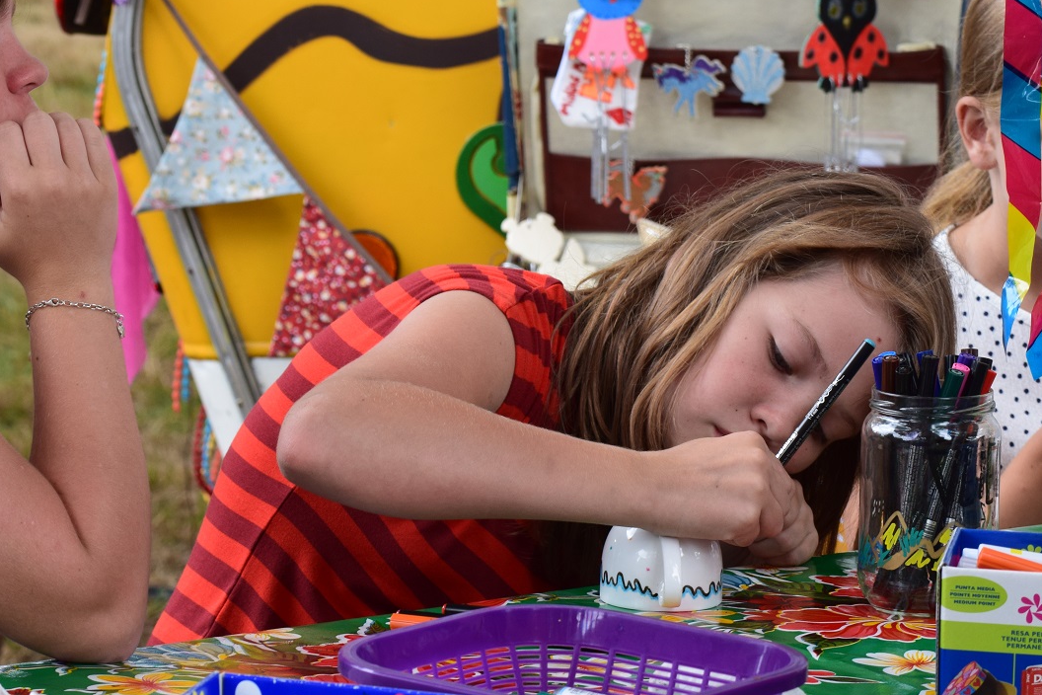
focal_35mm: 196
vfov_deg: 7.0
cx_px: 326
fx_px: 5673
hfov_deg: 10.5
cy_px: 322
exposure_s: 1/60
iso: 400
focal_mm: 92
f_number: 8
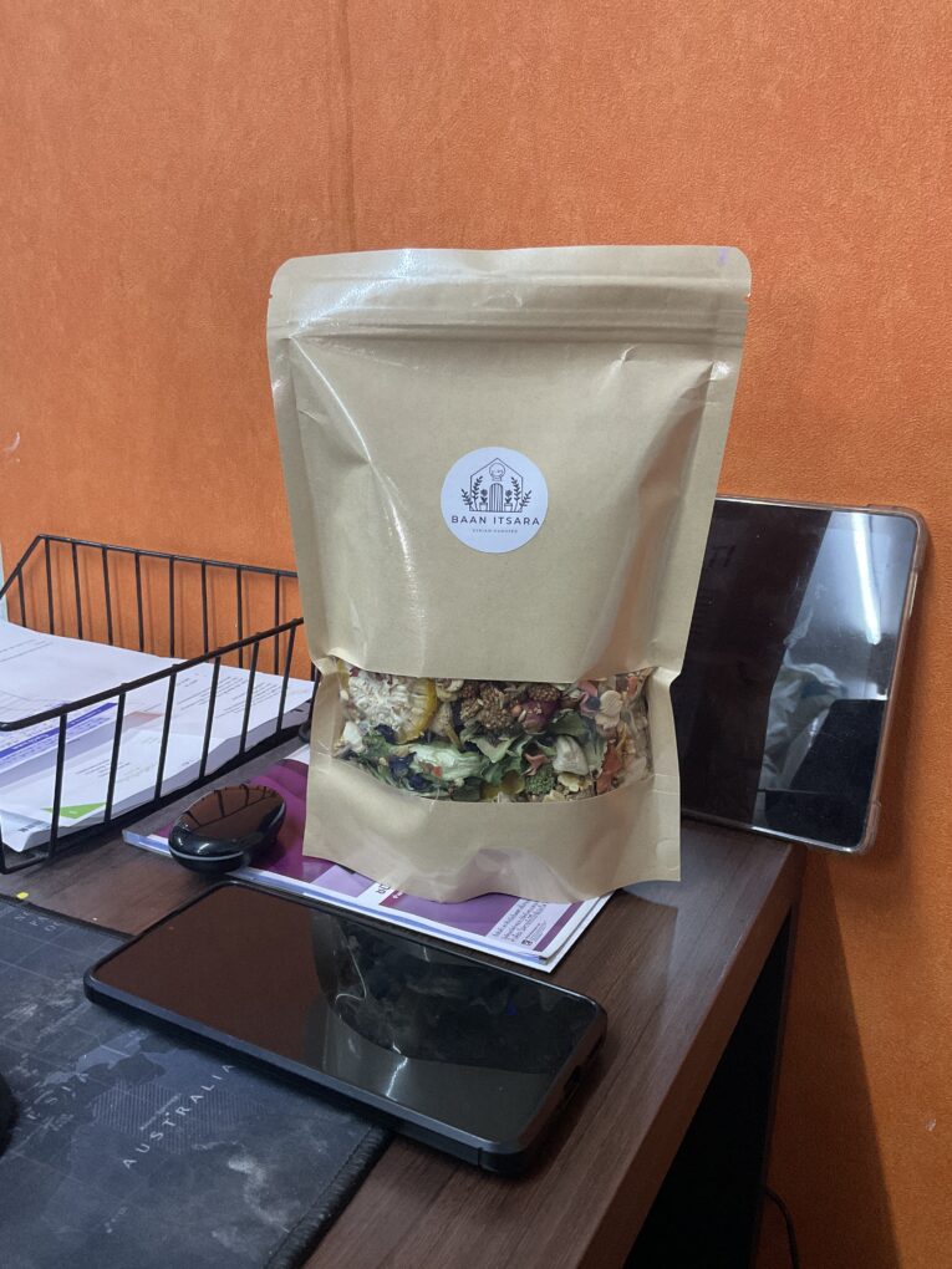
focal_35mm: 29
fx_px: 1063
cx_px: 476
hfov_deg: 48.2
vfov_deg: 61.7
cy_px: 634
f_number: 1.8
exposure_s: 1/60
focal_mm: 3
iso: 200
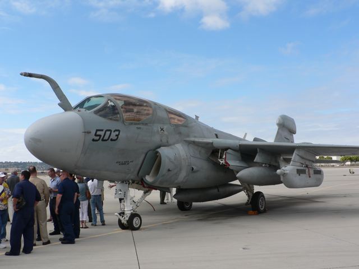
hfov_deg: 51.4
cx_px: 180
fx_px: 373
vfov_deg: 39.7
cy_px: 134
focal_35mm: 36
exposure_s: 1/400
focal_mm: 6
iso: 80
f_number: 5
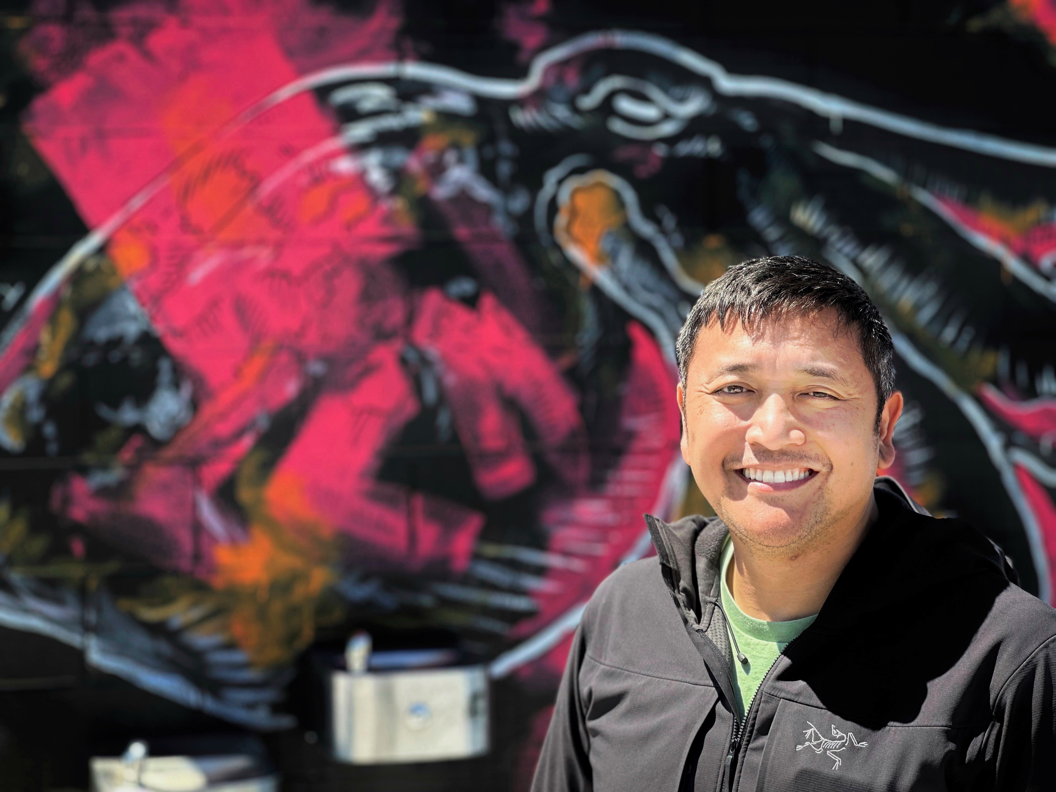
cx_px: 528
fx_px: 2349
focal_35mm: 77
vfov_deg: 19.1
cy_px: 396
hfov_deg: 25.3
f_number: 2.8
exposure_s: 1/213
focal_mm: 9
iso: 25
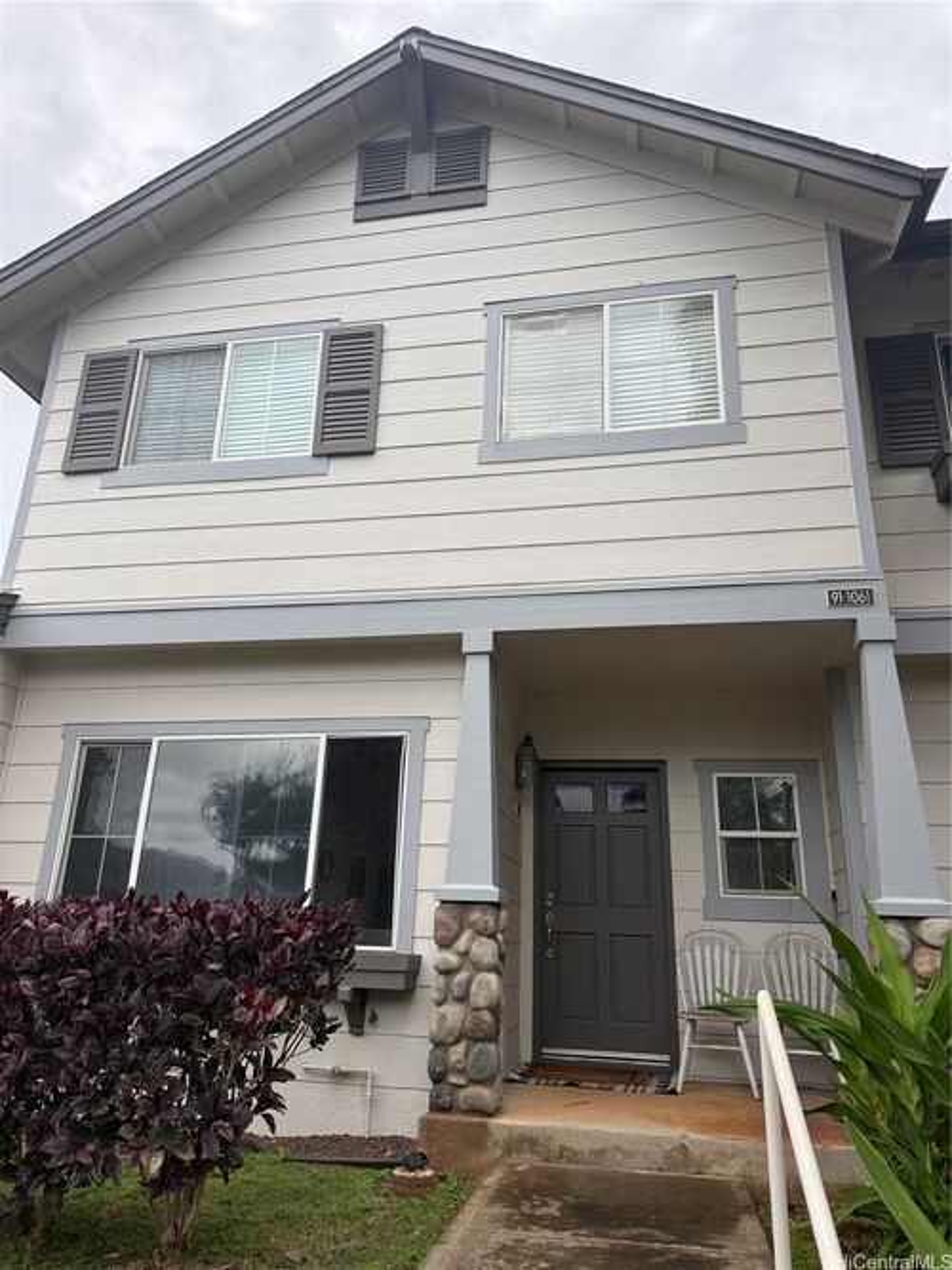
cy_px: 635
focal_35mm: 24
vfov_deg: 71.6
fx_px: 880
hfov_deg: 56.8
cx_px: 476
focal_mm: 6.76
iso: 100
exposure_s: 1/1091
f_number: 1.78
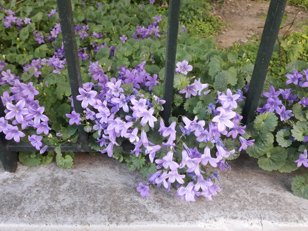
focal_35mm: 28
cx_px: 154
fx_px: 249
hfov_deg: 63.4
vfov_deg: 49.7
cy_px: 116
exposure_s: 1/50
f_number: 1.9
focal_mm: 3.7
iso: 64
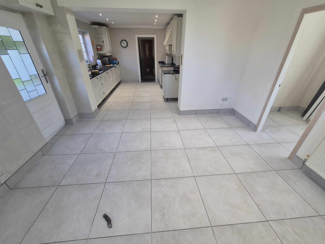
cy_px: 122
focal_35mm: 13
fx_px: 122
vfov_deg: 89.9
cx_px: 162
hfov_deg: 106.2
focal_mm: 2.2
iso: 80
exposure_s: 1/100
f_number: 2.2
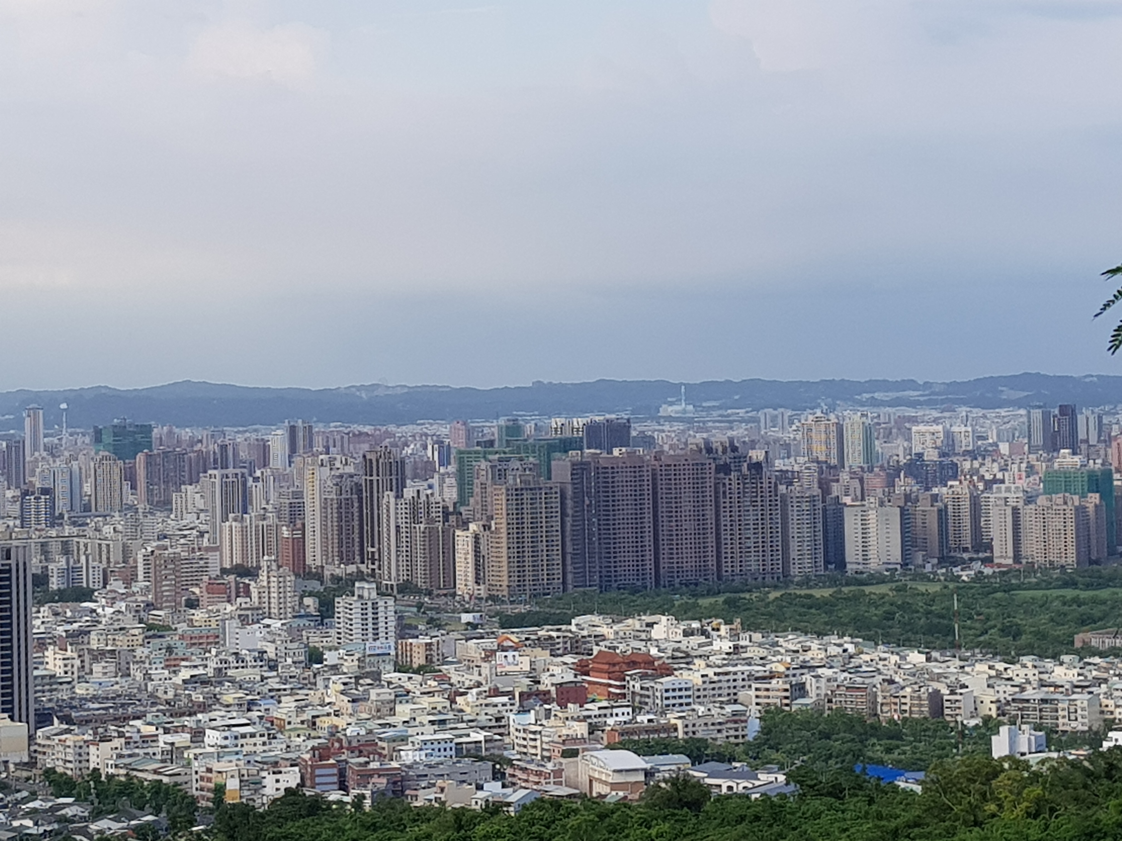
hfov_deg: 67.3
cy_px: 420
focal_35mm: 26
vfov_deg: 53.1
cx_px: 561
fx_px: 843
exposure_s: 1/800
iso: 40
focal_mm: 4.2
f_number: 1.7
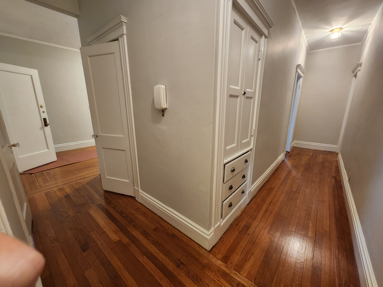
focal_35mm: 13
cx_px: 192
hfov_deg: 106.2
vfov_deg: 89.9
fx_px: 144
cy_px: 144
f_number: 2.2
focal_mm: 2.2
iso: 640
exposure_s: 1/30
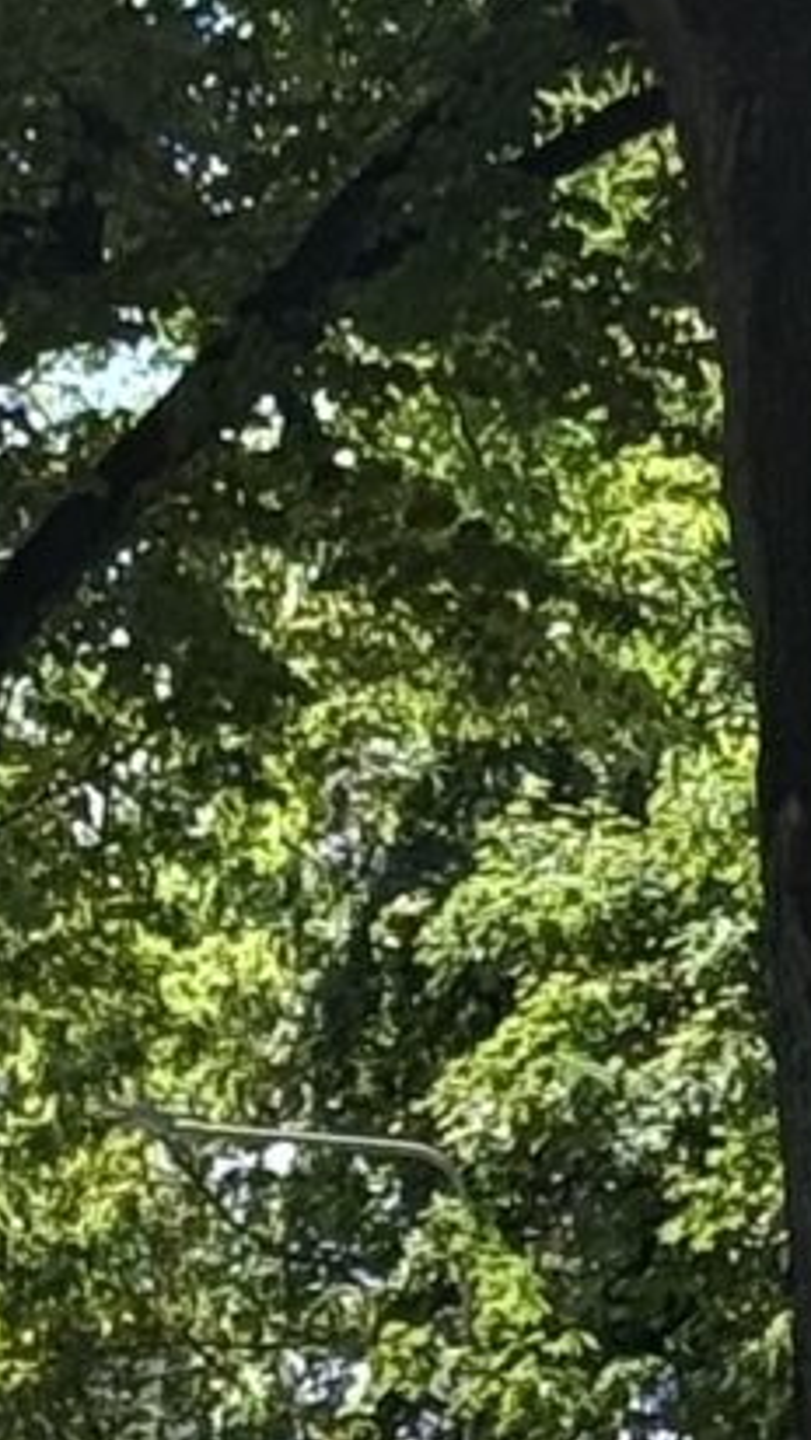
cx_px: 752
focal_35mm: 325
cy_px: 3687
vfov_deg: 6.3
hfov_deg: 3.7
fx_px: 12415
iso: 100
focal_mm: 6.76
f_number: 1.78
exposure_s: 1/1883
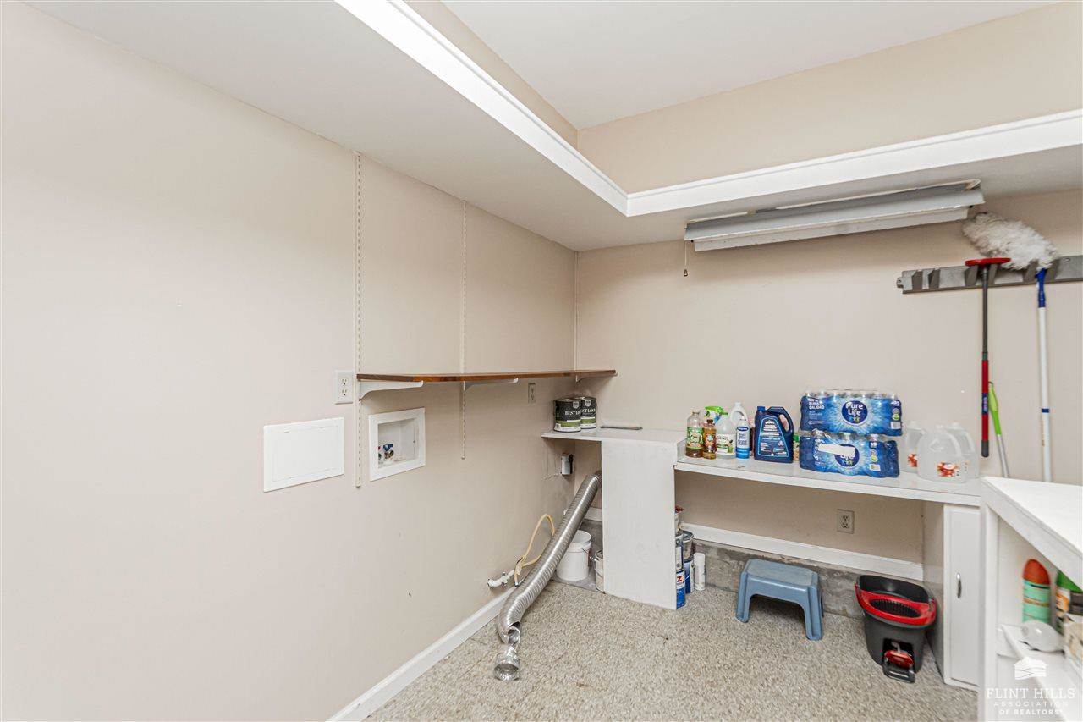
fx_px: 451
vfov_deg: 77.3
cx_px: 542
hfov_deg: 100.4
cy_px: 361
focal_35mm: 15
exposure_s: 1/60
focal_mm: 10
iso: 800
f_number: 10
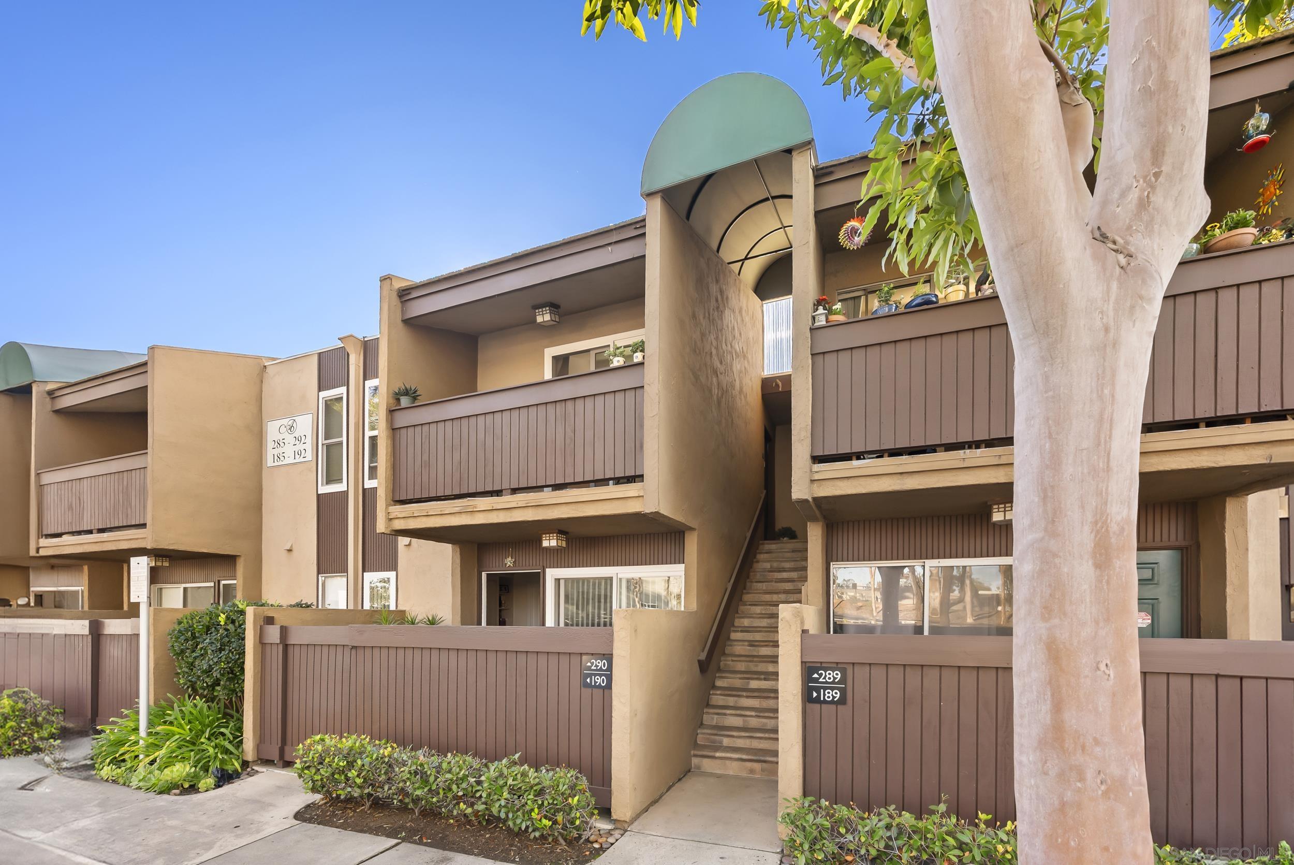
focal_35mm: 16
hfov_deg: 96.7
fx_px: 575
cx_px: 647
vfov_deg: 73.8
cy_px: 432
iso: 500
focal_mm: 16
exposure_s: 1/30
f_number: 8
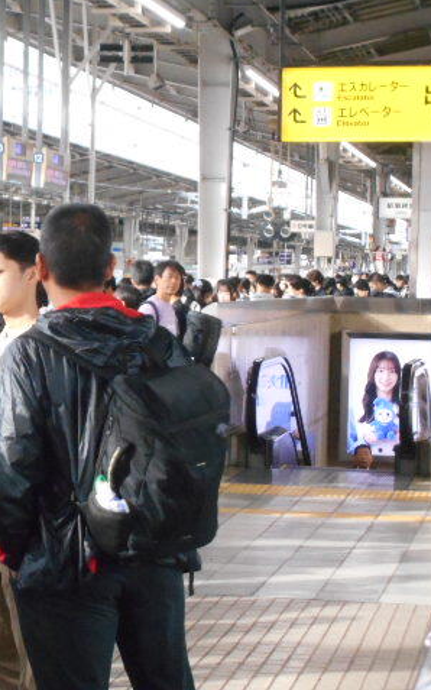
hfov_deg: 12.0
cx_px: -1
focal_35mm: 108
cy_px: 344
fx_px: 2030
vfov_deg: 19.3
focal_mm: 13.5
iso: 800
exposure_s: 1/80
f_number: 5.8
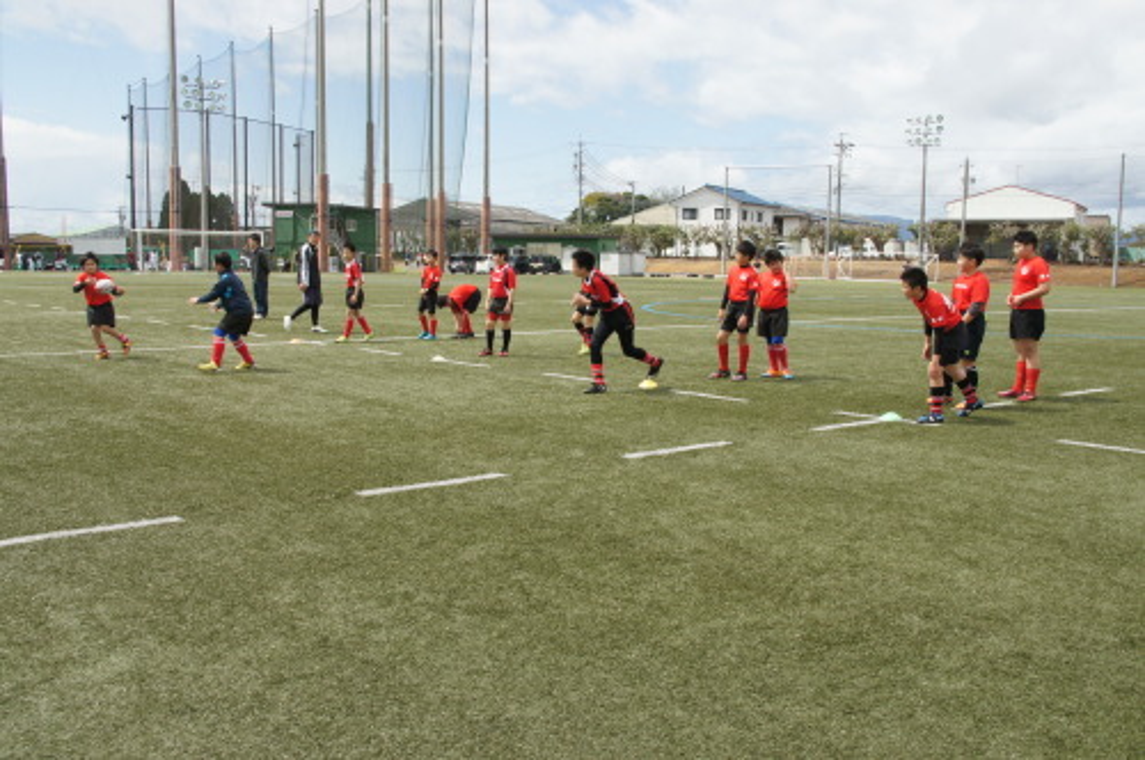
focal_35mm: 34
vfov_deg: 38.3
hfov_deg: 55.2
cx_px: 572
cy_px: 380
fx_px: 1096
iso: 250
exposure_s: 1/160
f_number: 16
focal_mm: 23
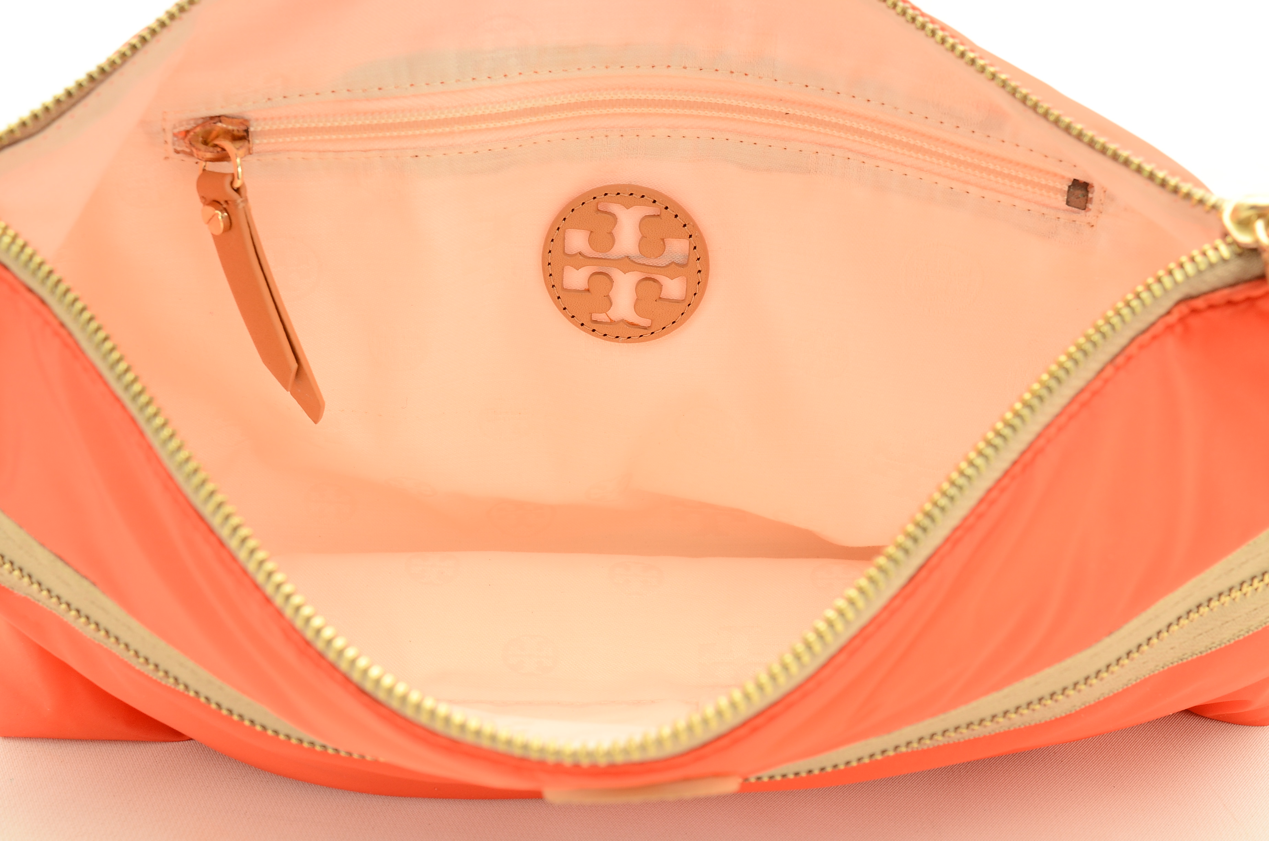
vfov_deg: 26.4
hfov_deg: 39.0
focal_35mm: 51
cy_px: 420
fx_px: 1794
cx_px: 634
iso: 320
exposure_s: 1/60
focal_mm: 34
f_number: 10
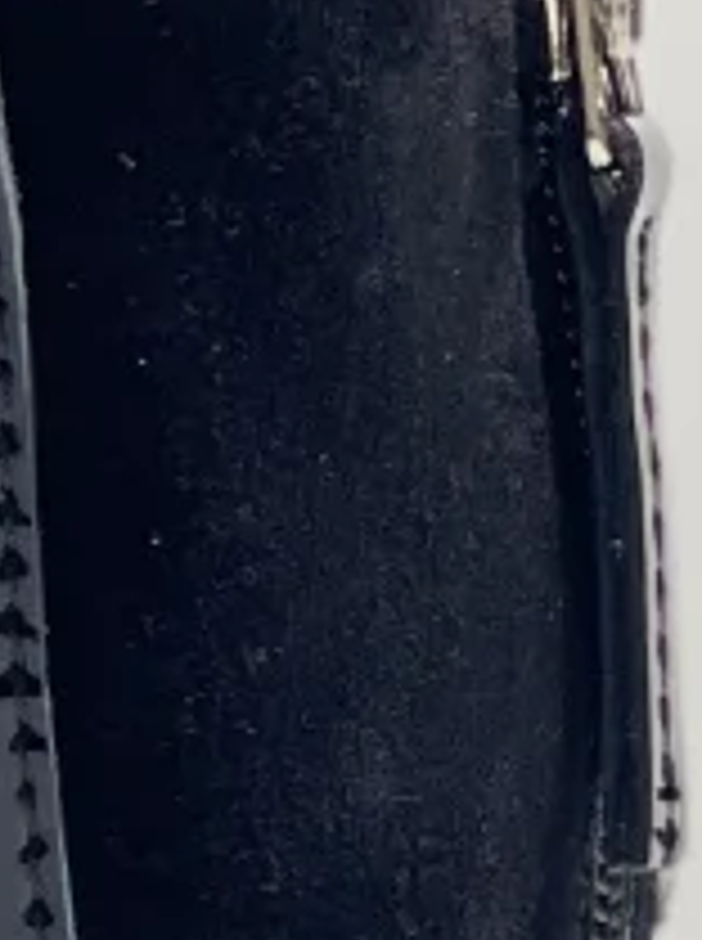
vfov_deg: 4.4
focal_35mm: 442
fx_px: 11988
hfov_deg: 3.4
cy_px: 1979
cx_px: 140
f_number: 2.2
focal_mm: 7.5
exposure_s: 1/121
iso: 64
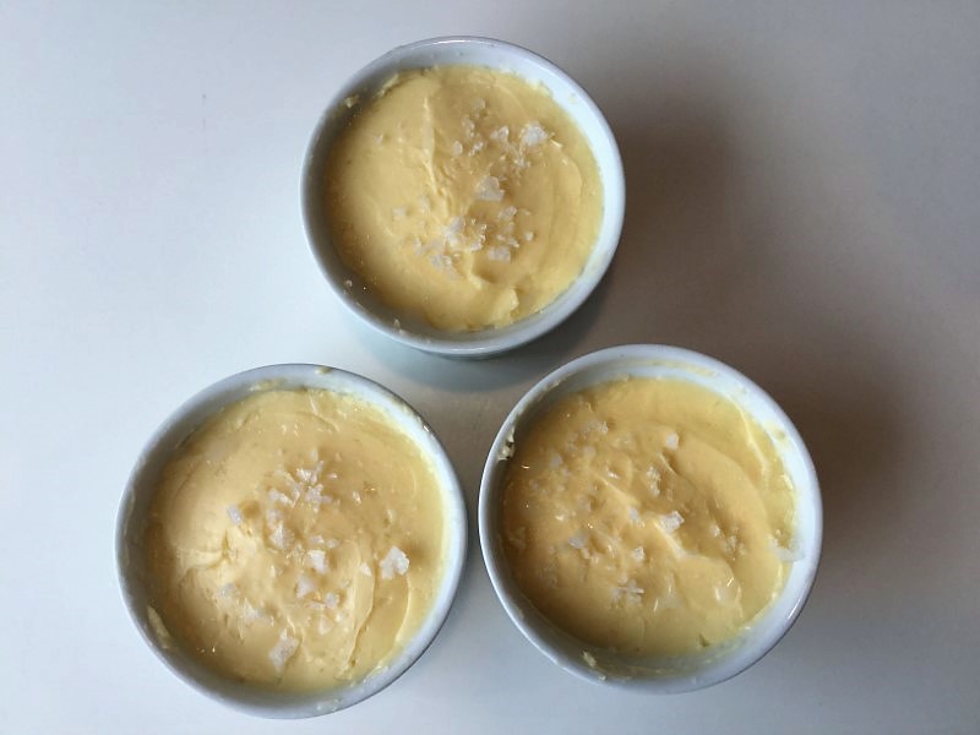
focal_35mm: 31
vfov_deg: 45.4
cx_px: 490
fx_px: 878
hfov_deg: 58.4
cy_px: 368
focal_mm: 3.3
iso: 40
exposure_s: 1/100
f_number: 2.4
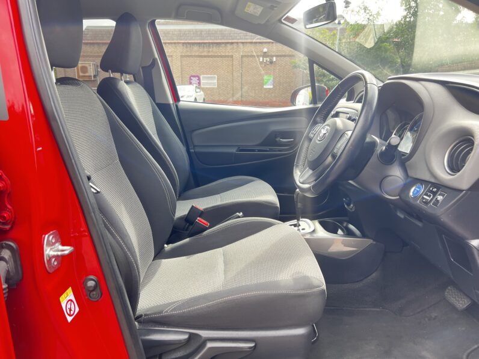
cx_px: 240
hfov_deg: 67.3
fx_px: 360
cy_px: 180
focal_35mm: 26
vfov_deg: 53.1
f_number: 1.5
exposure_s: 1/160
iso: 64
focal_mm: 5.7
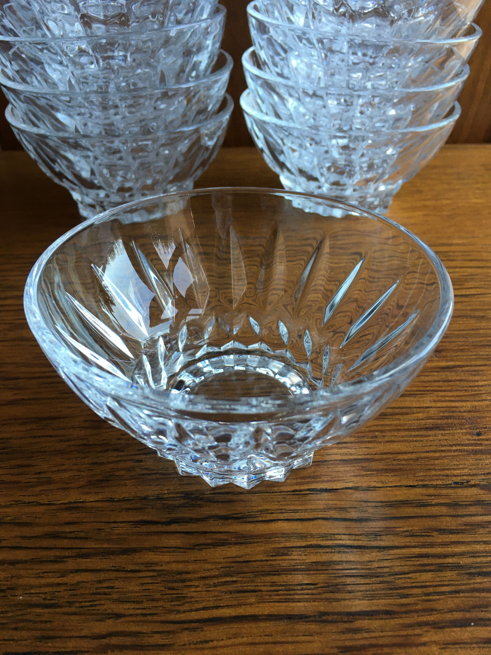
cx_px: 246
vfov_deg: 61.7
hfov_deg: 48.2
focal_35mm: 29
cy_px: 328
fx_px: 548
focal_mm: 4.15
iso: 50
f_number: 2.2
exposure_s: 1/33
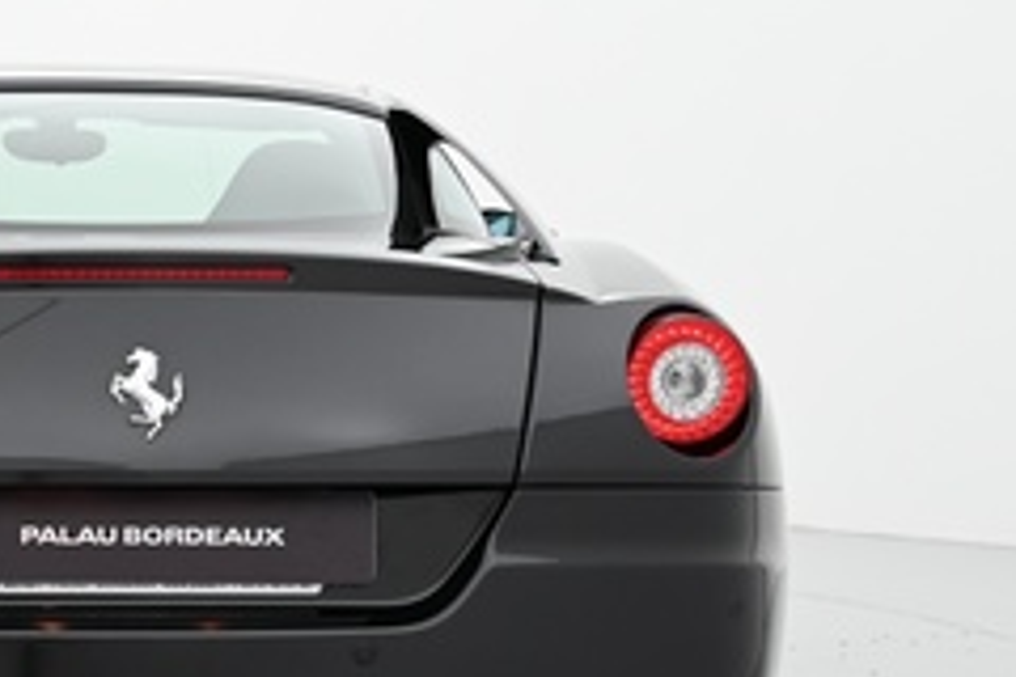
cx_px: 51
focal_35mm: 84
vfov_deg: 16.0
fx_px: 2370
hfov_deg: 23.4
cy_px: 616
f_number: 4
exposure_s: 1/30
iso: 125
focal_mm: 28
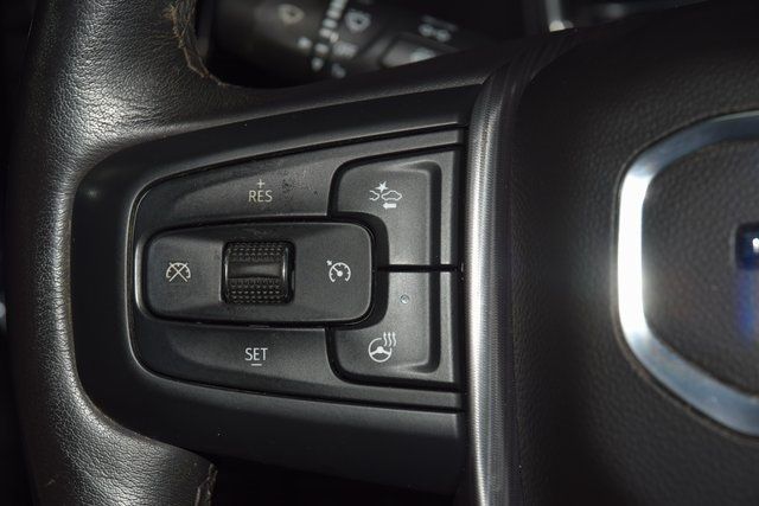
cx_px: 380
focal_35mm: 105
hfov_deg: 19.5
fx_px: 2214
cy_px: 253
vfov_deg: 13.0
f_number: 8
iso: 100
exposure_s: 1/125
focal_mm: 70
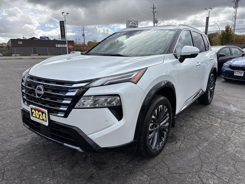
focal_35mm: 26
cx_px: 122
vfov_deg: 53.1
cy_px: 92
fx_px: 184
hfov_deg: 67.3
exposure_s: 1/2857
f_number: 1.6
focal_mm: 5.96
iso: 50
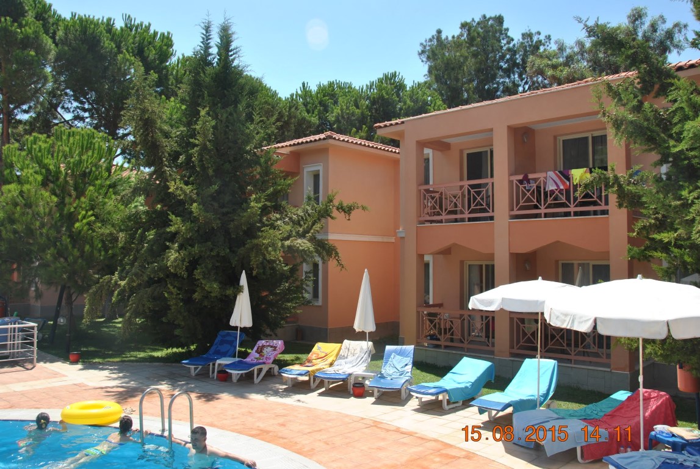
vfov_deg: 43.7
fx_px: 584
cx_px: 350
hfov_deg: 61.9
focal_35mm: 30
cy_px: 234
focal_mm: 20
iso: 100
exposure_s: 1/200
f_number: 8
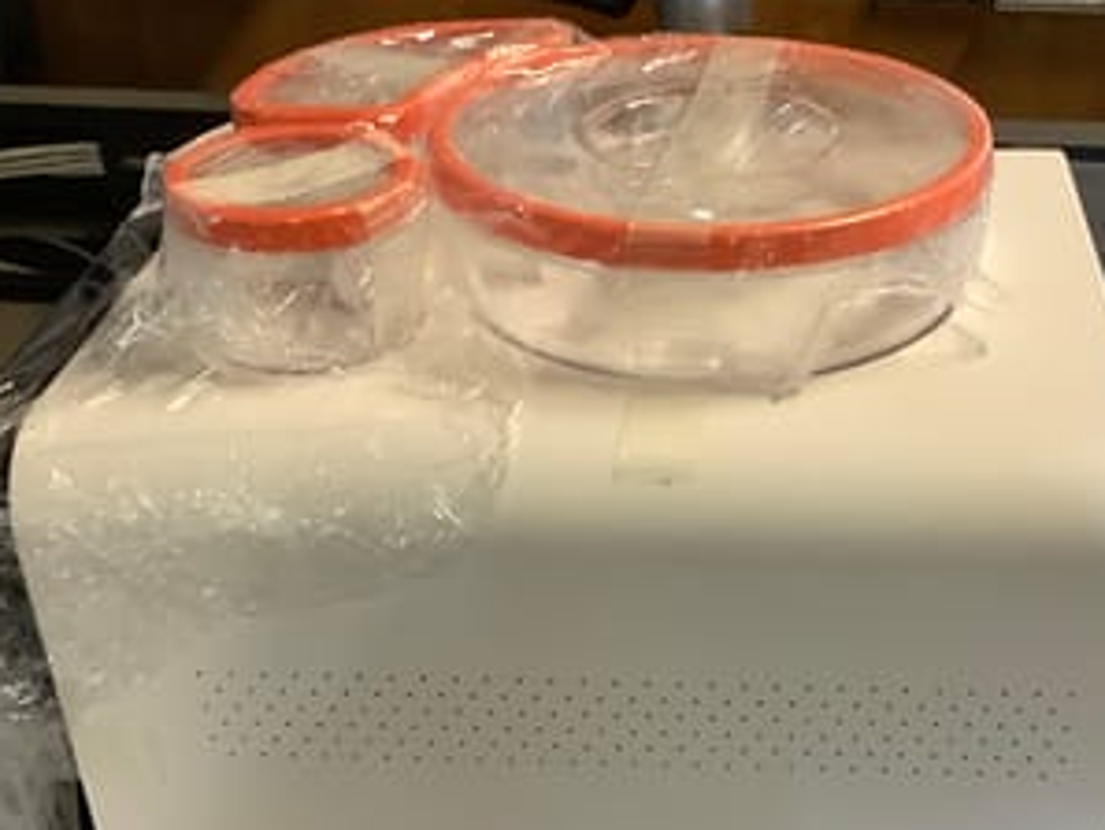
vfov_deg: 27.9
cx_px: 708
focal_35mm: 52
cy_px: 561
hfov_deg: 36.5
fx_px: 1661
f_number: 2.4
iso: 250
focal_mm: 3.3
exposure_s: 1/50
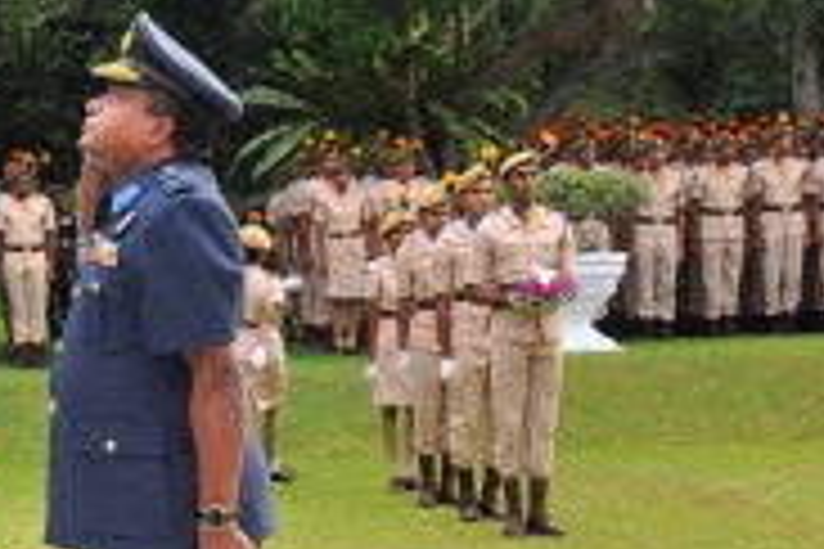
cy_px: 495
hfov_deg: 17.3
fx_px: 2472
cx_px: -369
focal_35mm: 108
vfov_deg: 12.6
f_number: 8
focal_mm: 22
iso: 1000
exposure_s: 1/125
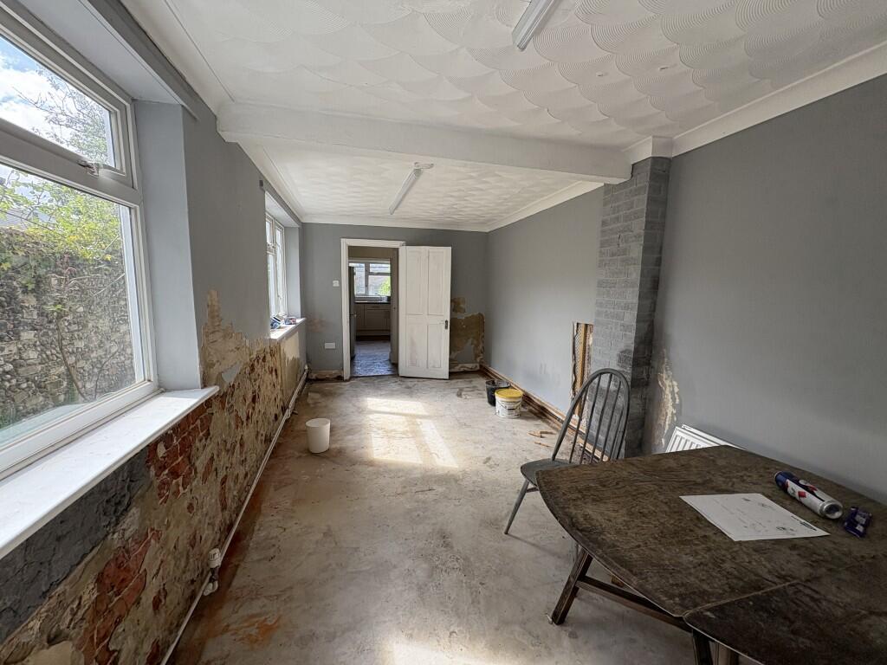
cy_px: 332
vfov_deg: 85.7
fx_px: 359
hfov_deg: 102.1
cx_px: 444
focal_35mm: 14
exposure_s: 1/127
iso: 64
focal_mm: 2.22
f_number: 2.2
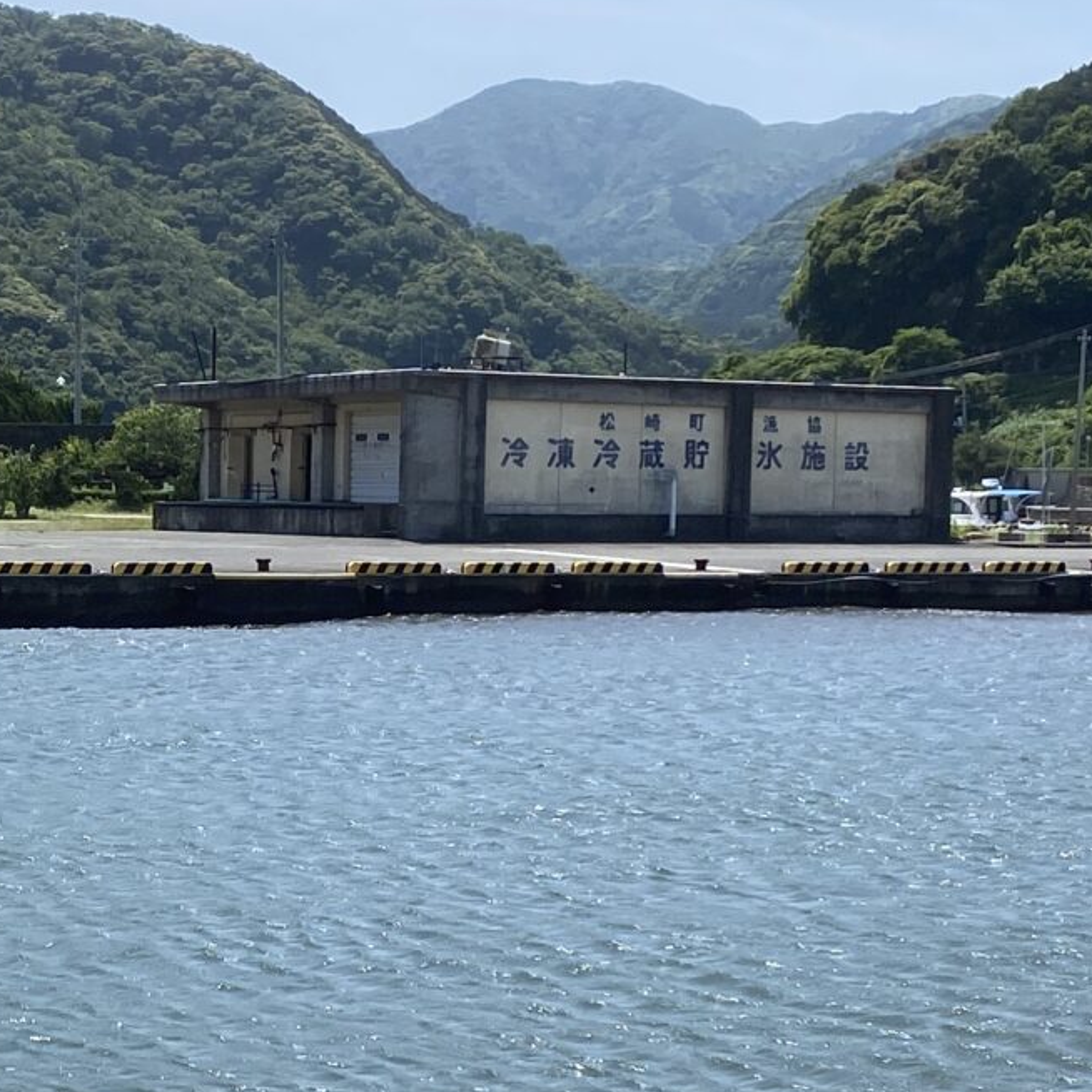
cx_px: 30
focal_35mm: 90
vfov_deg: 19.2
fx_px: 3212
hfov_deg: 18.8
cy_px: 736
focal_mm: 4.25
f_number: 1.8
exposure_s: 1/3401
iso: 32
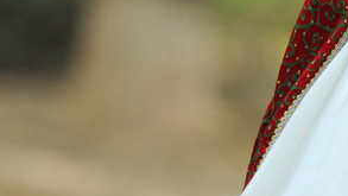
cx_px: 580
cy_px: -367
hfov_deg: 2.2
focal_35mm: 990
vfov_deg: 1.2
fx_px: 9138
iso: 320
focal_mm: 180
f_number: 2.8
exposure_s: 1/200
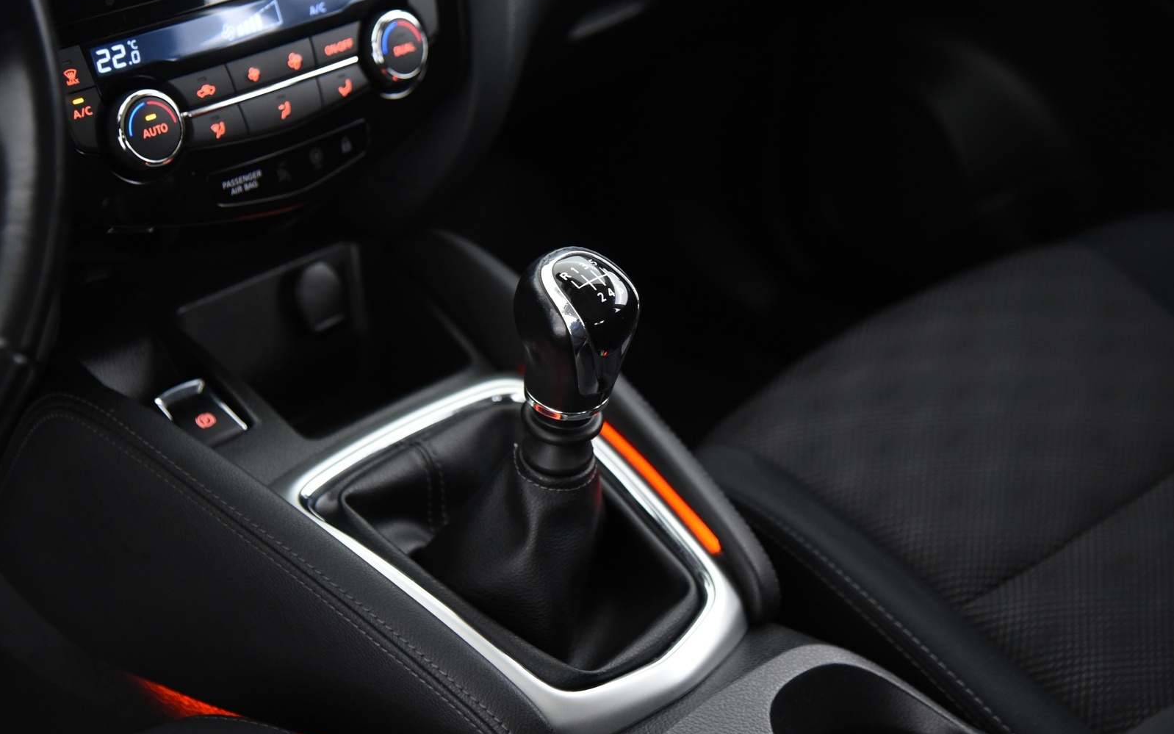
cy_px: 373
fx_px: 2048
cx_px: 580
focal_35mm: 64
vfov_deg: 20.3
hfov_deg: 32.0
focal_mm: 62
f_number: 4
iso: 4000
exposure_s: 1/20
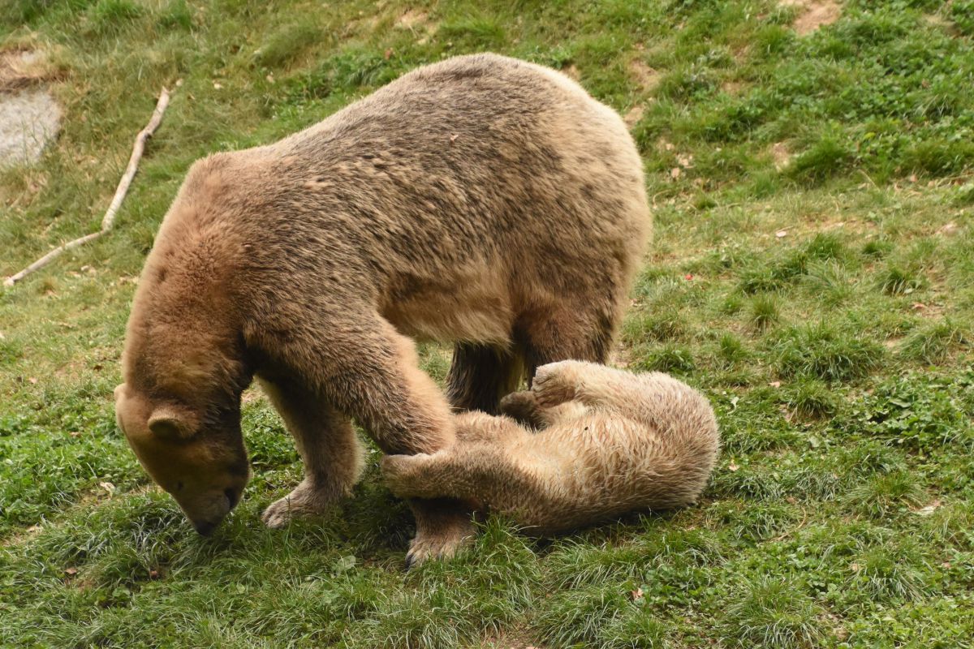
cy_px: 324
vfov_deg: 11.7
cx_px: 487
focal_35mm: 117
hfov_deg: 17.5
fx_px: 3165
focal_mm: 78
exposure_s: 1/1600
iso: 2500
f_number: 7.1
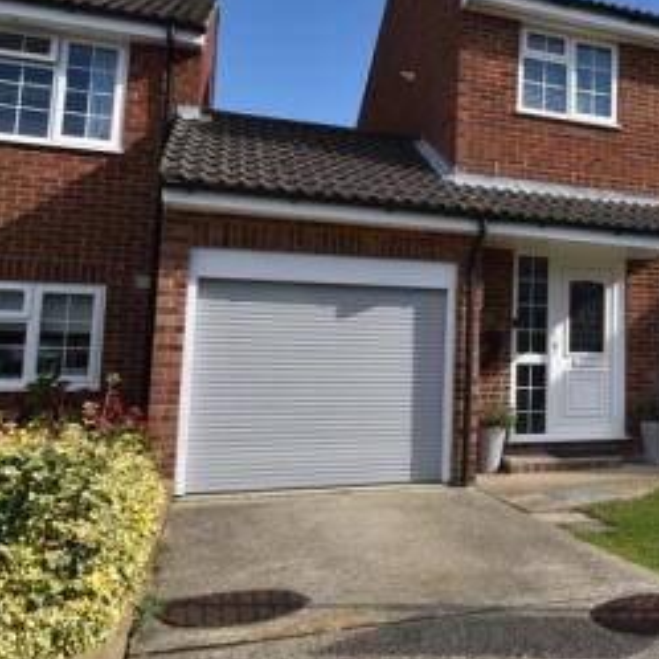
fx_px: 830
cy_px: 274
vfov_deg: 43.1
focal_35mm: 39
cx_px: 695
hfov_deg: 37.4
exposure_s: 1/200
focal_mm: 11.5
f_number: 7.1
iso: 100
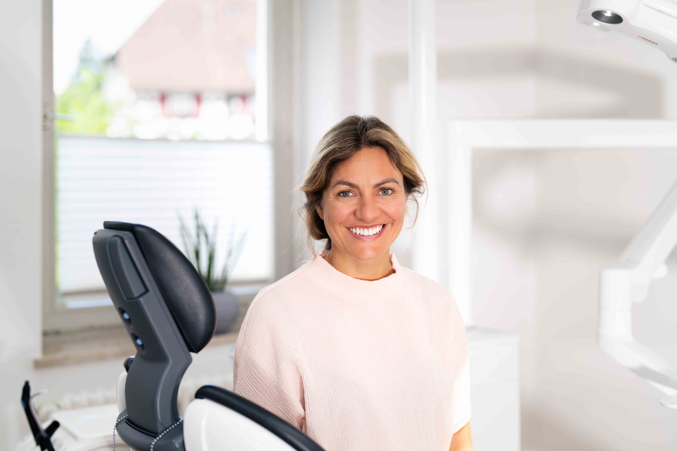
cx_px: 338
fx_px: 940
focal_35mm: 50
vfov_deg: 27.0
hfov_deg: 39.6
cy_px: 226
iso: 100
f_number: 2
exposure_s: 1/250
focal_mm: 50
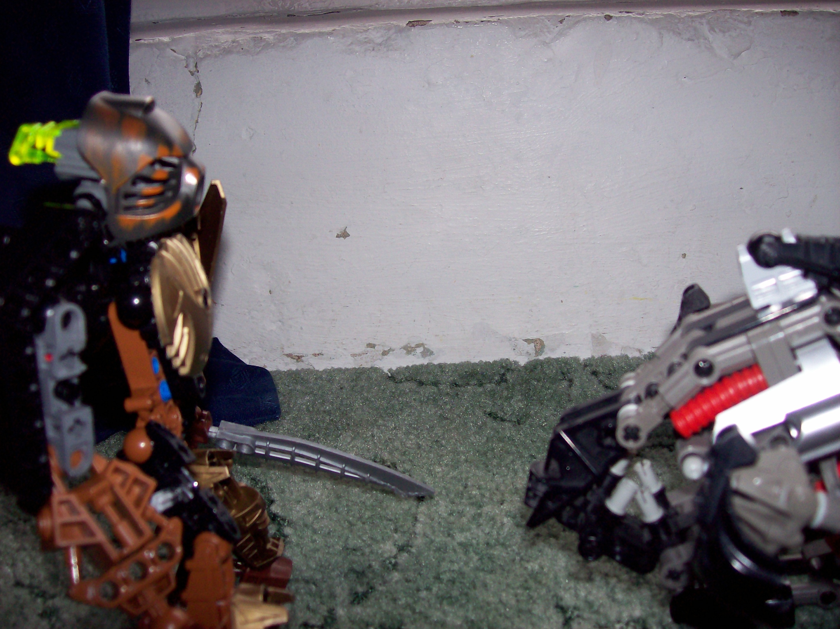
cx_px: 420
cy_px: 314
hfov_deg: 51.4
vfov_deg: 39.6
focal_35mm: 36
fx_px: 873
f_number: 2.7
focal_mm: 6
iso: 80
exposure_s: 1/64
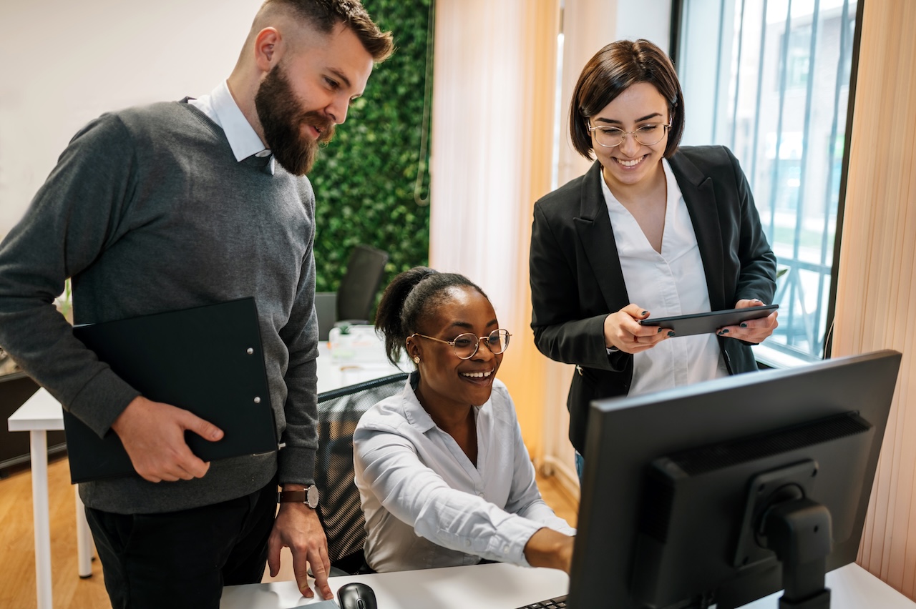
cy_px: 304
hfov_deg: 54.5
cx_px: 458
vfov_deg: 37.8
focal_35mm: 35
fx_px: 890
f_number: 1.8
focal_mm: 35
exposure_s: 1/60
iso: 250
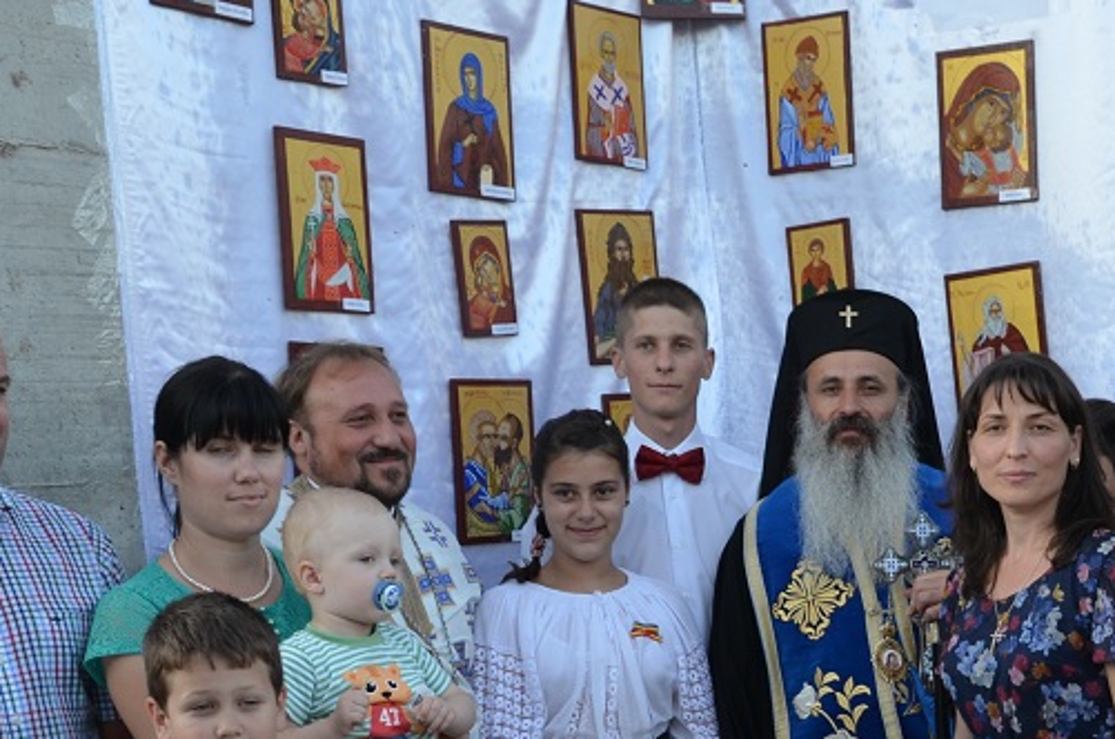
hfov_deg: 24.9
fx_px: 2442
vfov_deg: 16.8
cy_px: 772
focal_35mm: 79
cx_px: 1017
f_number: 5.6
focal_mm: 22
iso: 250
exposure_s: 1/125
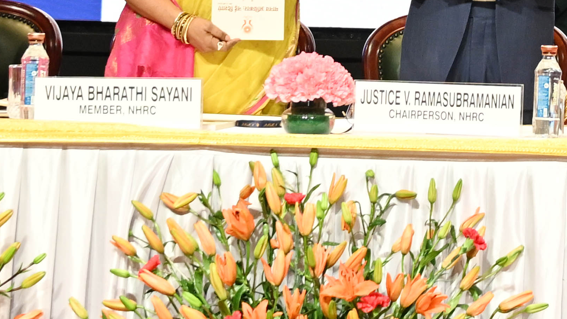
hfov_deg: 13.9
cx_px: 702
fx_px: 2255
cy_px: -258
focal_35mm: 150
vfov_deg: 7.8
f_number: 3.2
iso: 1250
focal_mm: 29
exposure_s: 1/250
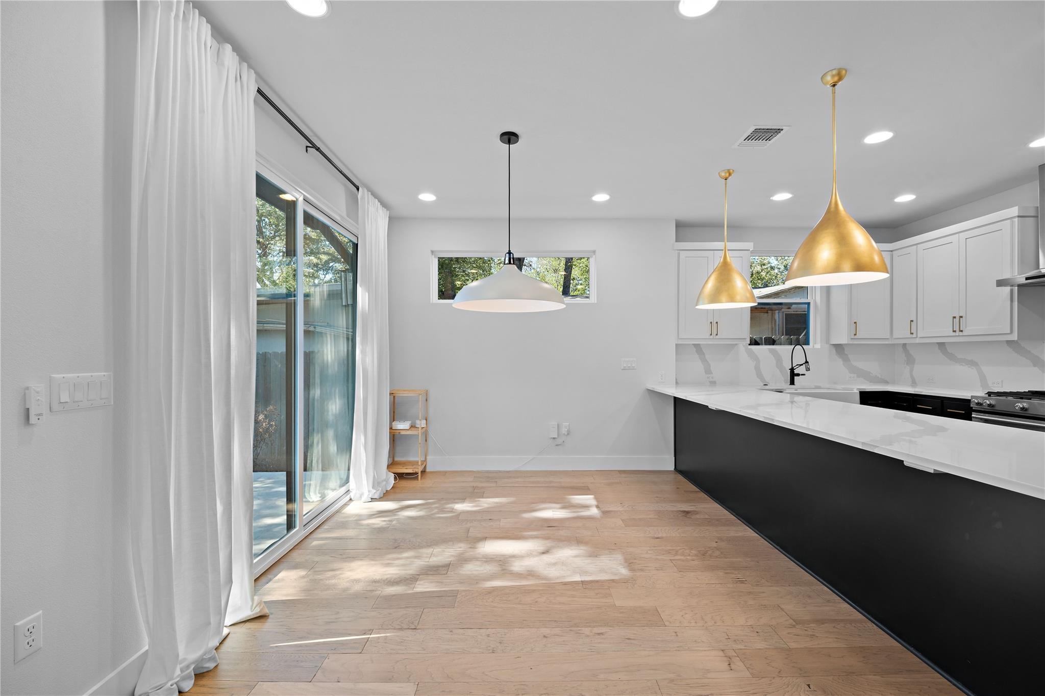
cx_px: 522
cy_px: 348
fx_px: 406
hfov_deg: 104.3
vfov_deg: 81.2
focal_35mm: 14
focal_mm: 14
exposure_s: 1/1.67
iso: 100
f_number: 8
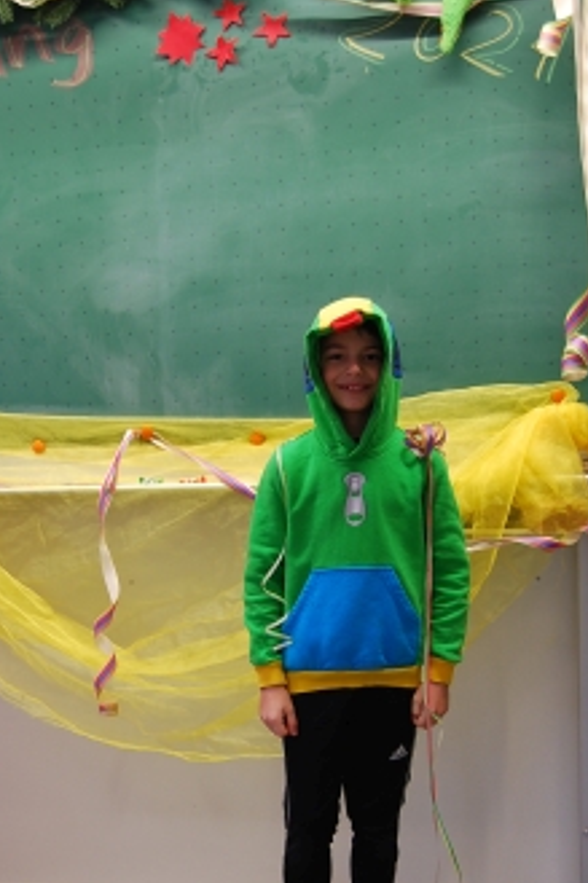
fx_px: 1562
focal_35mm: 64
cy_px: 577
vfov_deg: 31.4
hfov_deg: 21.3
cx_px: 246
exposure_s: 1/30
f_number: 4.5
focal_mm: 31
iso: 220
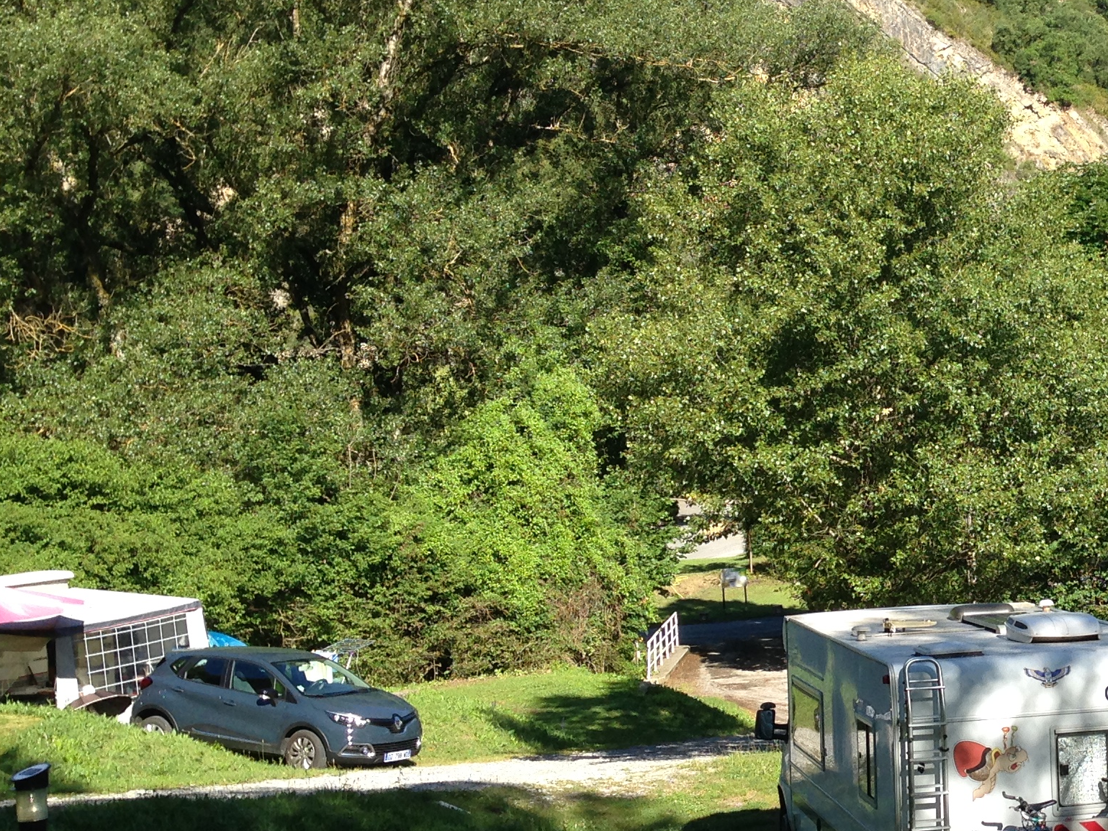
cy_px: 424
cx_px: 1148
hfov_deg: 26.1
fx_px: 2240
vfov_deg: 21.0
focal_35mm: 70
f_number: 2.4
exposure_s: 1/661
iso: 50
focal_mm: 4.12
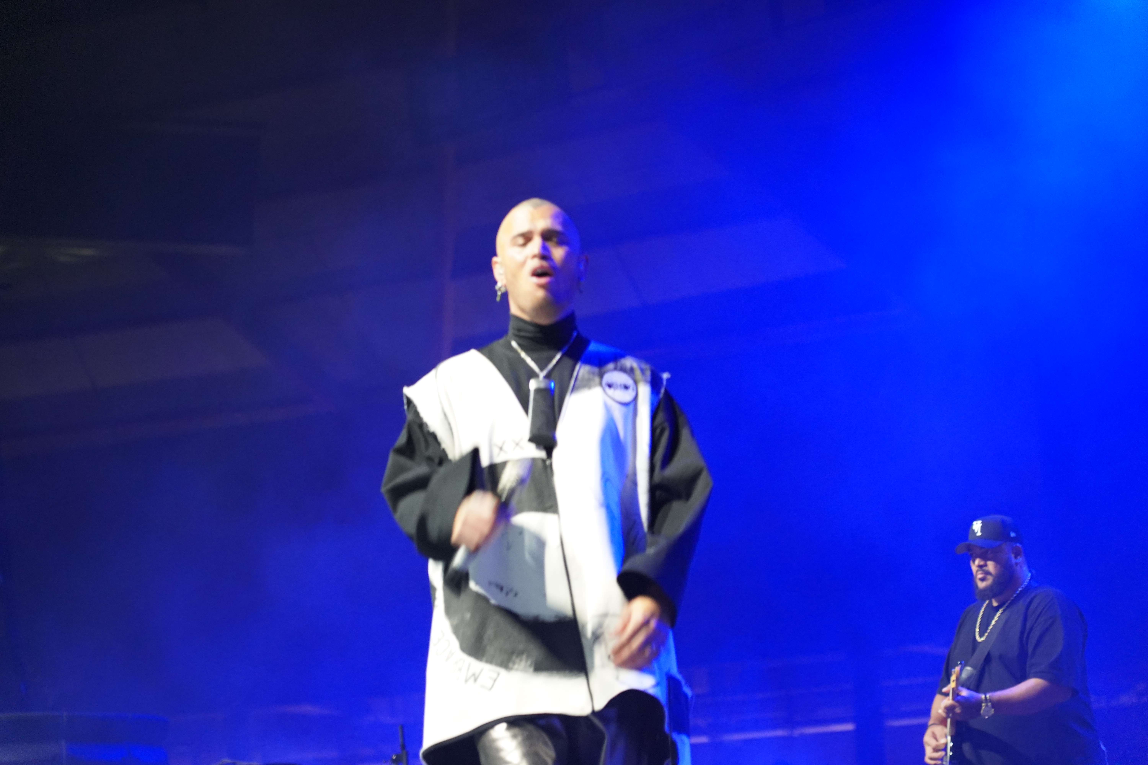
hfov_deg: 21.5
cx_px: 574
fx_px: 3029
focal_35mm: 95
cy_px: 382
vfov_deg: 14.4
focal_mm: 95
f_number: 4
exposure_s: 1/160
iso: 5000
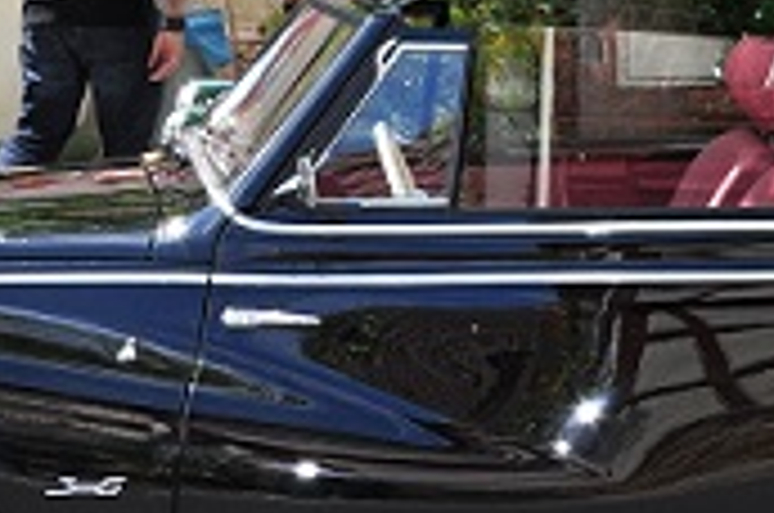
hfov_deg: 10.7
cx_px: 668
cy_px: -135
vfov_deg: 7.1
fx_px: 4120
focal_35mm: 192
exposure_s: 1/200
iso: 200
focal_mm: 32
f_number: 10
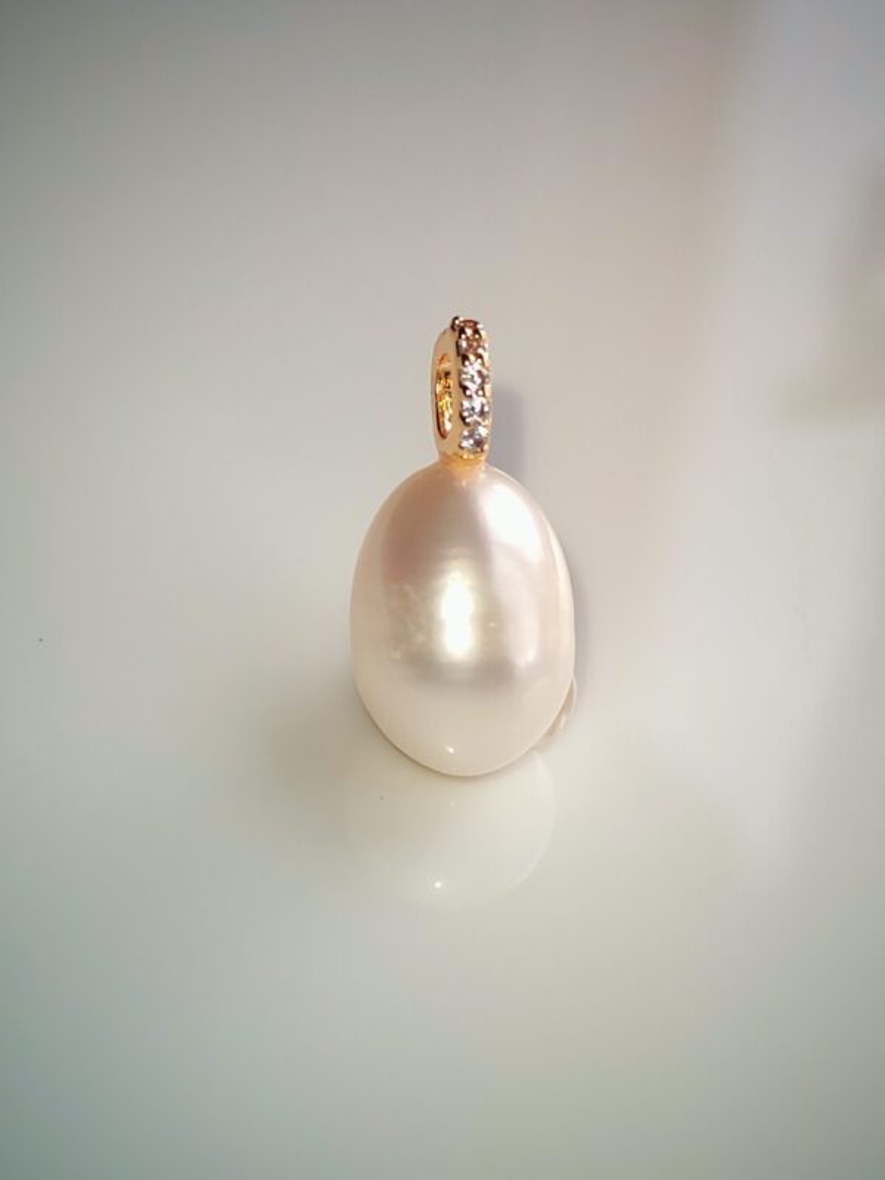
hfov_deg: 21.6
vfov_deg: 28.6
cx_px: 442
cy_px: 590
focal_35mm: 68
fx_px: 2318
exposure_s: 1/100
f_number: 1.95
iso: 50
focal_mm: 5.52
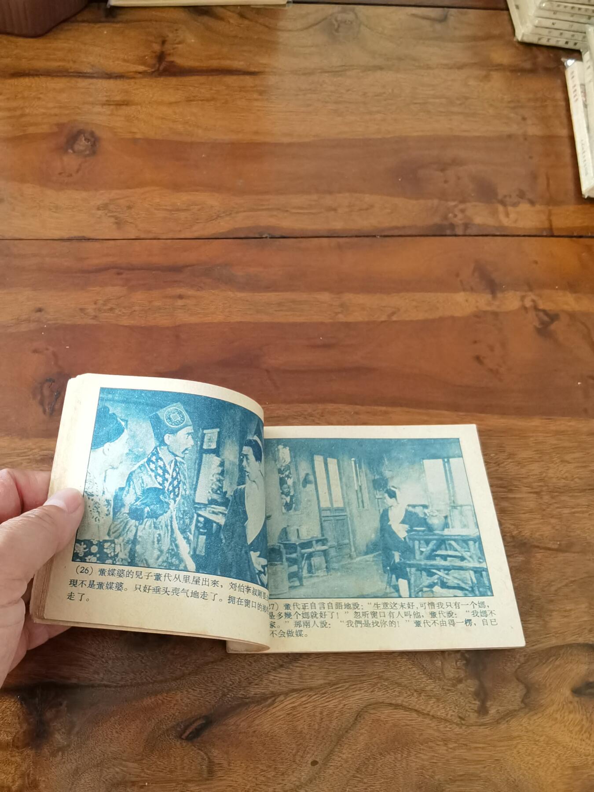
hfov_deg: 51.4
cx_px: 297
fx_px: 618
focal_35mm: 27
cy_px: 396
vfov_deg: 65.3
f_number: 2.2
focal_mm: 2.26
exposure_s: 1/40
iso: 200
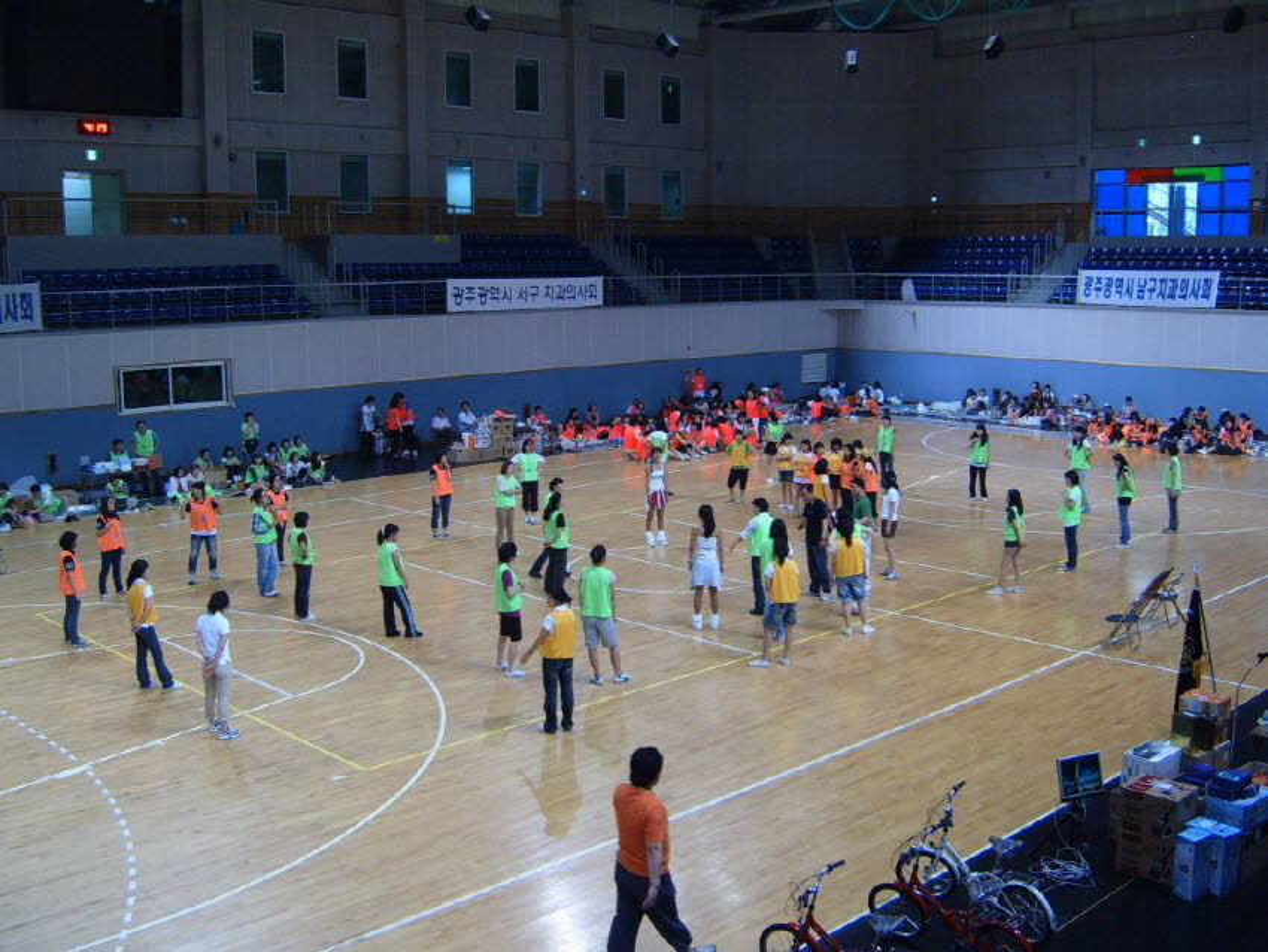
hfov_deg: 50.1
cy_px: 476
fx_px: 1356
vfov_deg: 38.7
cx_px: 634
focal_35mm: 37
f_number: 2.9
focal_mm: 6.2
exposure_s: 1/45
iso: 141
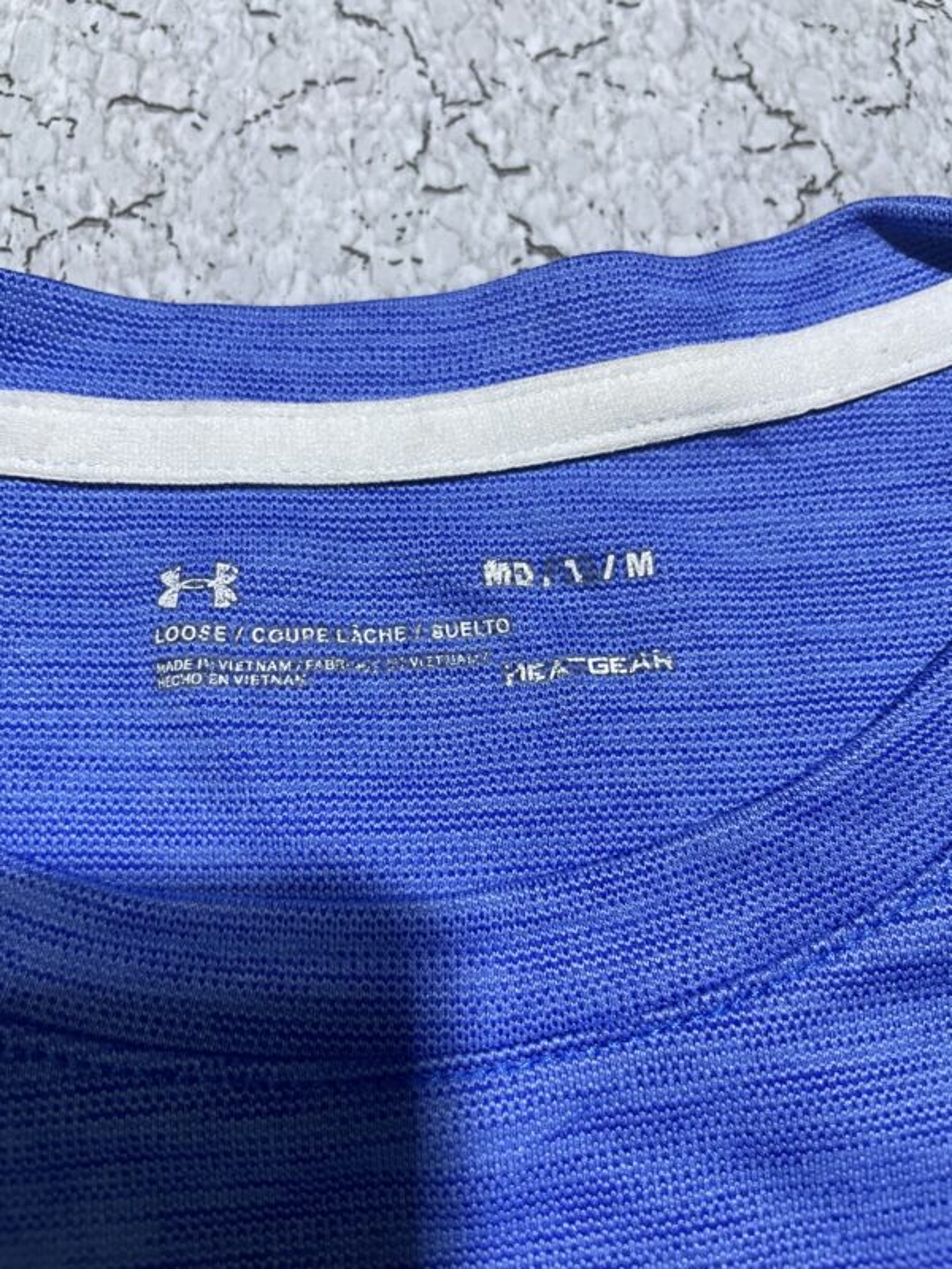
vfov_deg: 67.3
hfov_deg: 53.1
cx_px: 476
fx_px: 953
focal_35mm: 26
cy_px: 634
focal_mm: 4.2
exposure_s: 1/50
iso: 160
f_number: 1.6
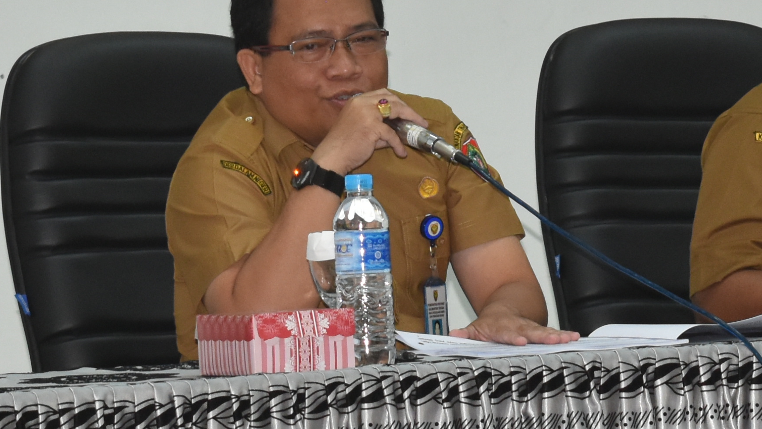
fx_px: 6038
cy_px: 135
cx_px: 736
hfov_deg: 7.2
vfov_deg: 4.1
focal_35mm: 299
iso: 800
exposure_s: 1/60
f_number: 5.6
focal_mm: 55
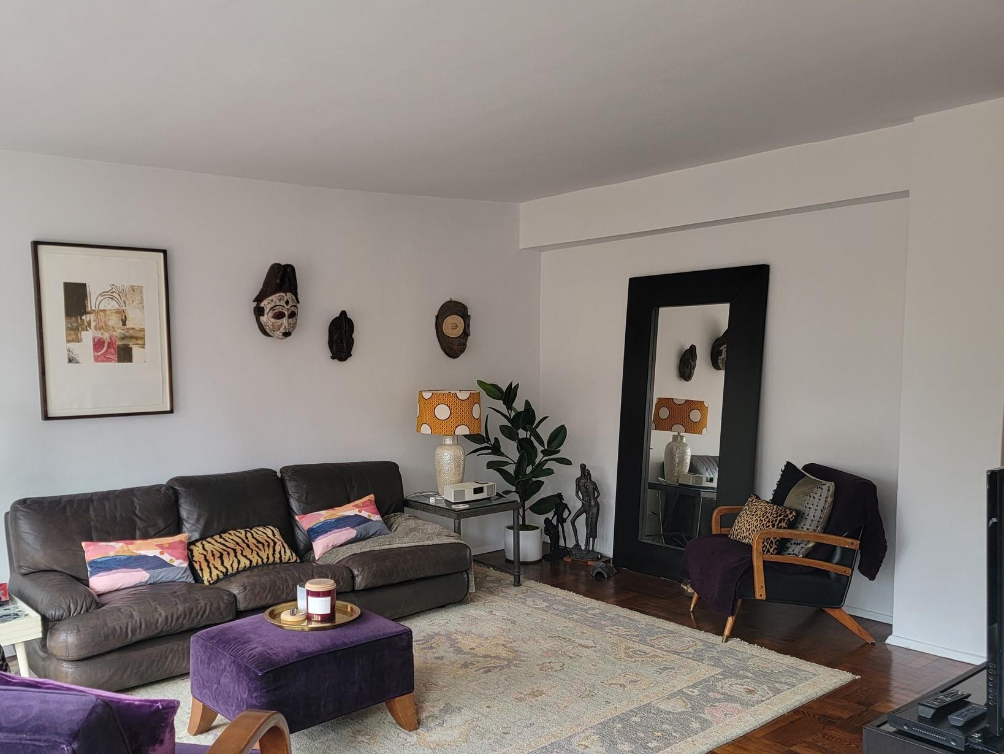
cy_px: 435
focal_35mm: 30
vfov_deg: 46.7
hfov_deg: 59.5
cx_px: 403
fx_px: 870
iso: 125
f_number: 1.8
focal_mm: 6.7
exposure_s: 1/120
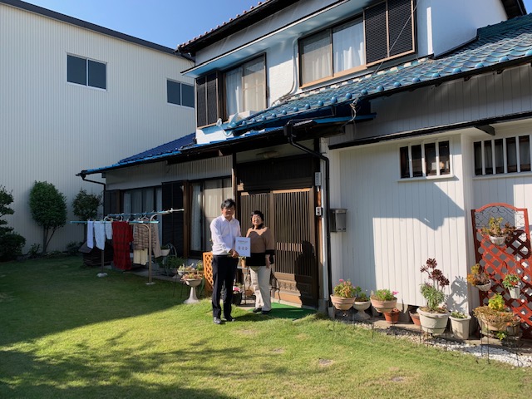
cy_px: 200
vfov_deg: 53.1
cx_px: 266
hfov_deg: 67.3
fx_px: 400
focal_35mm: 26
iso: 25
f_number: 1.8
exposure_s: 1/1011
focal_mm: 4.25
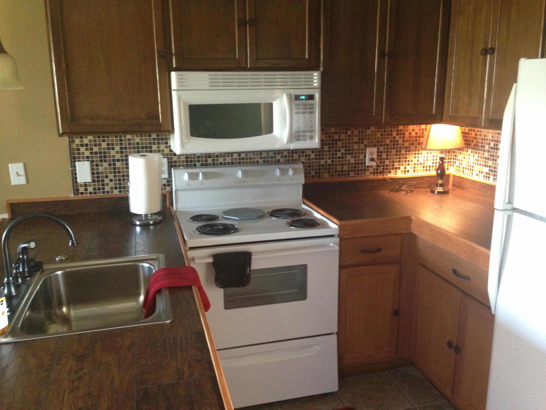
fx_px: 521
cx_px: 273
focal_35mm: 33
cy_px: 205
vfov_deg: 42.9
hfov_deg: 55.4
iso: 400
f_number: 2.4
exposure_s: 1/17
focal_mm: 4.13
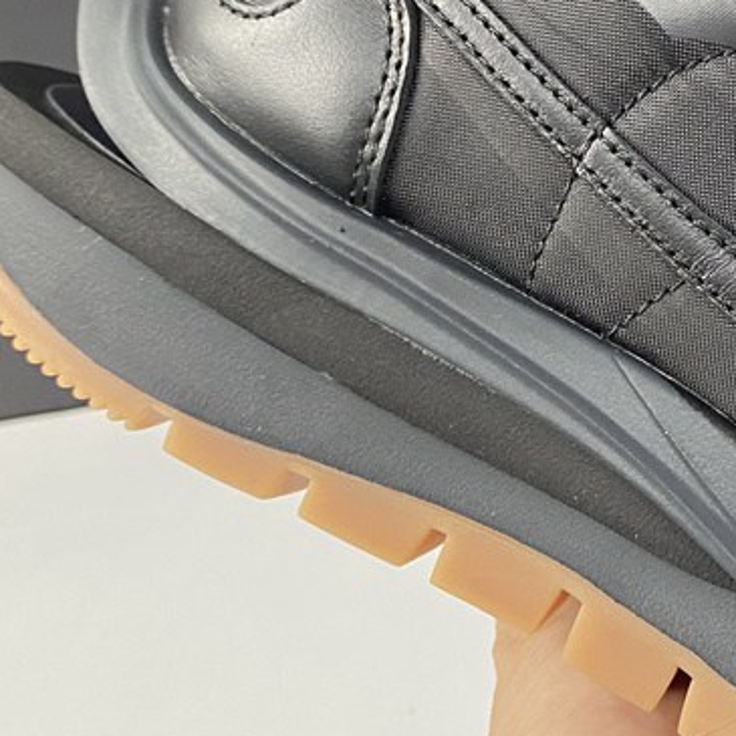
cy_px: 311
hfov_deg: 25.8
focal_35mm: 63
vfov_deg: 27.3
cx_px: 748
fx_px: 1515
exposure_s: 1/50
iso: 80
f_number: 1.8
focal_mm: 4.25
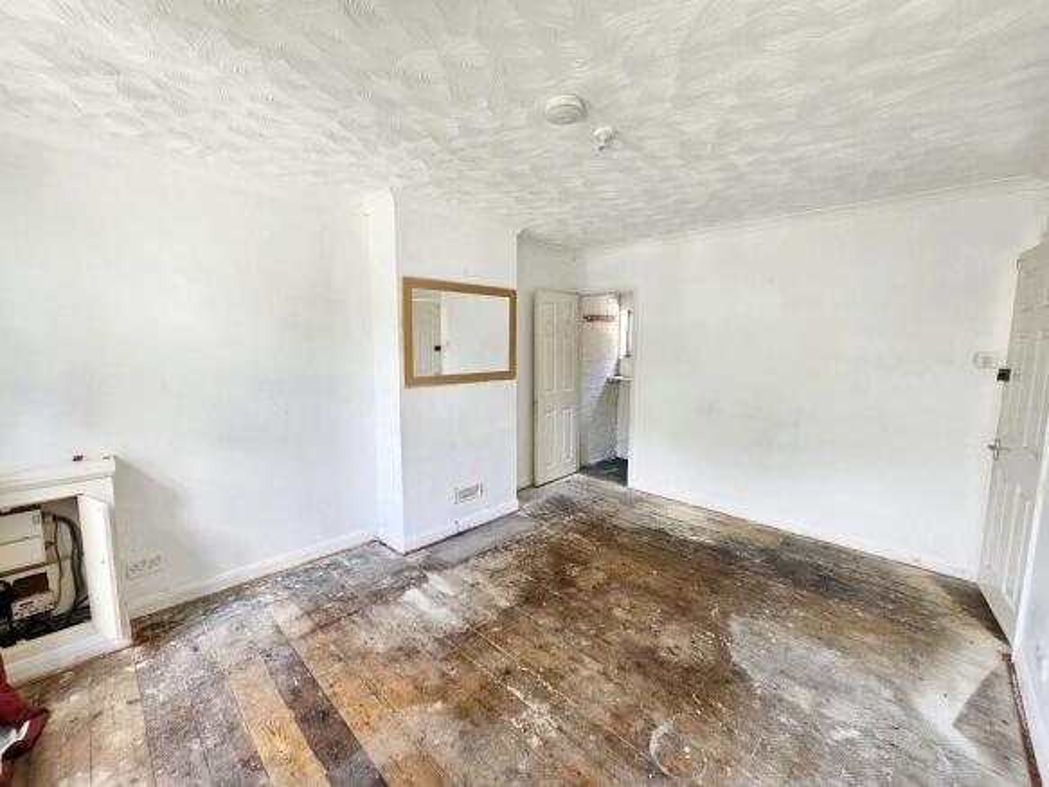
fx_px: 394
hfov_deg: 106.2
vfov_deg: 89.9
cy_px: 394
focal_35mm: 13
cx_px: 524
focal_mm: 2.2
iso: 125
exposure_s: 1/50
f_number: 2.2
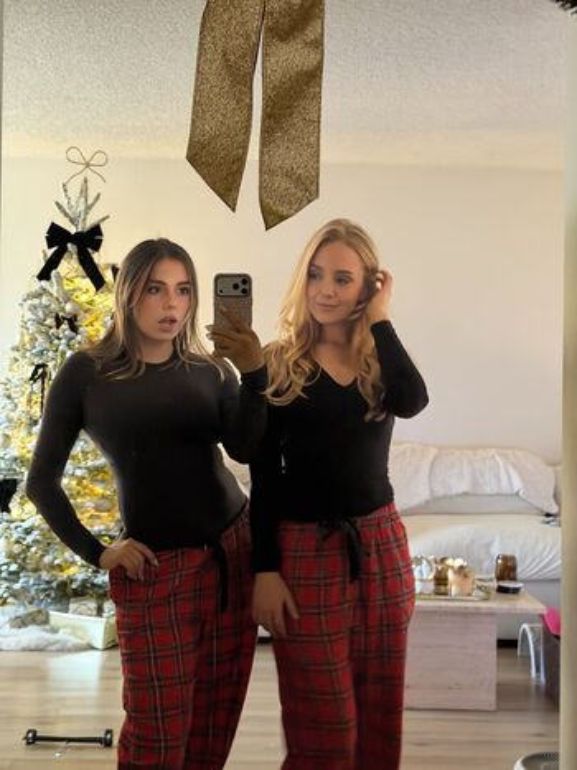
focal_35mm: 48
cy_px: 385
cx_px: 288
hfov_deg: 30.3
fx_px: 1067
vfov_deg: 39.7
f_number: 1.78
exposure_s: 1/20
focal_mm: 6.76
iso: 1000
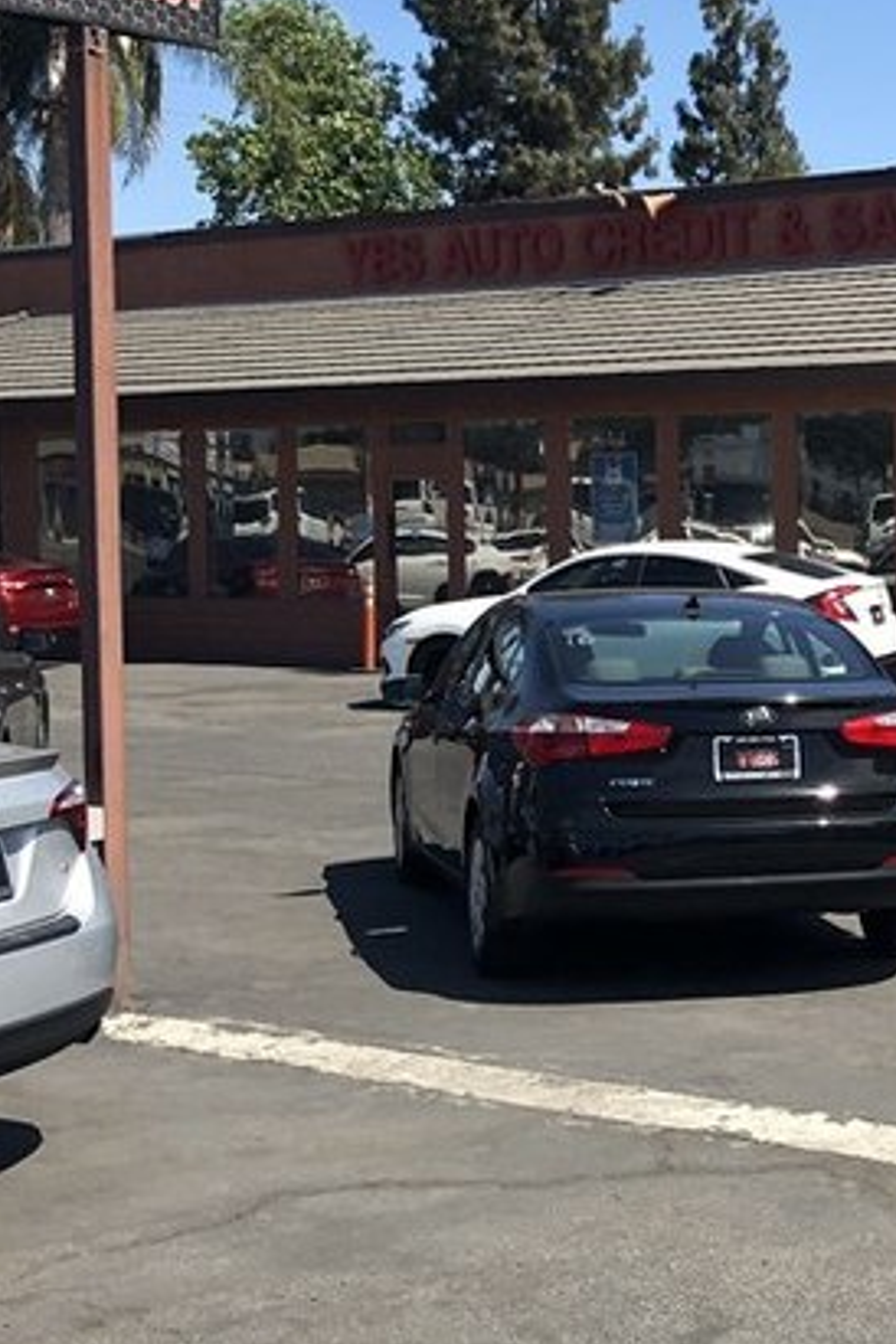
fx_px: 2538
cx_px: 935
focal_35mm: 68
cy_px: 674
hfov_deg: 19.3
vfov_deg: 29.7
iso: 20
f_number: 1.8
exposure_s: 1/1412
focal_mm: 4
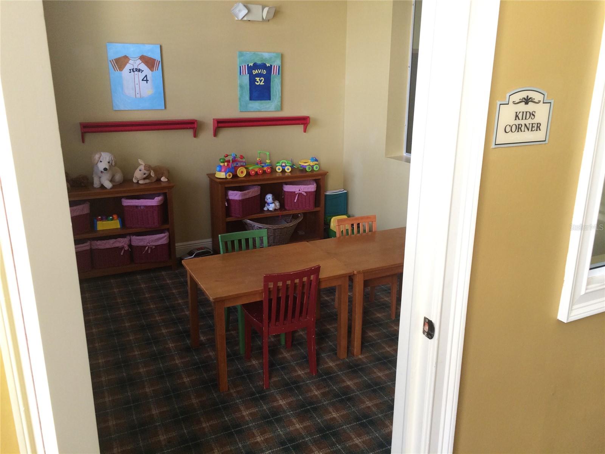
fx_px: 507
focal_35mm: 29
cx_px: 302
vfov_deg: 48.2
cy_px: 227
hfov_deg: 61.7
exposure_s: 1/30
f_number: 2.2
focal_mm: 4.15
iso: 64
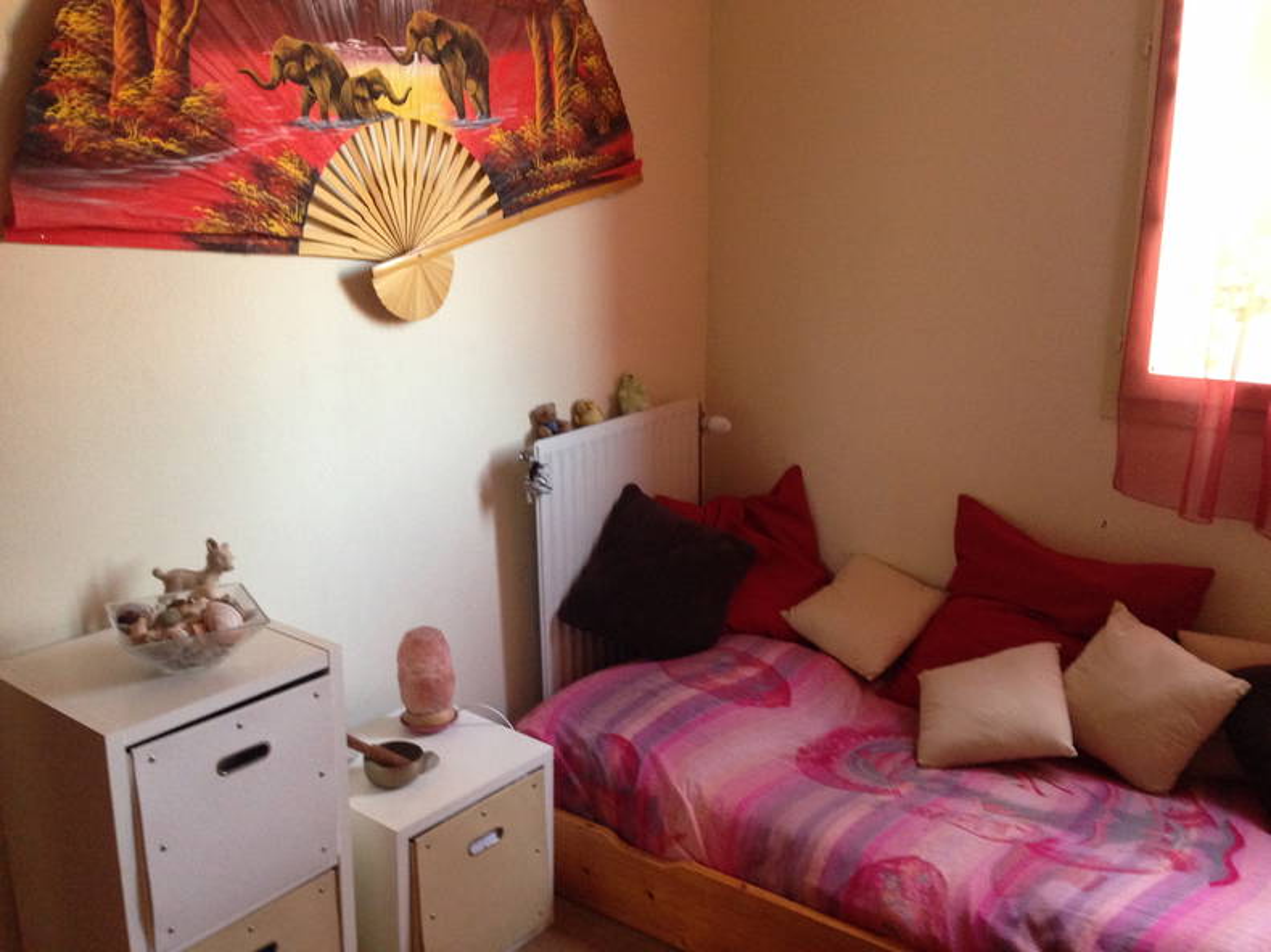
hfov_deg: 55.4
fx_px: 1211
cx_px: 636
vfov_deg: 42.9
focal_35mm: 33
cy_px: 476
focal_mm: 4.12
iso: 250
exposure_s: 1/20
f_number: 2.4
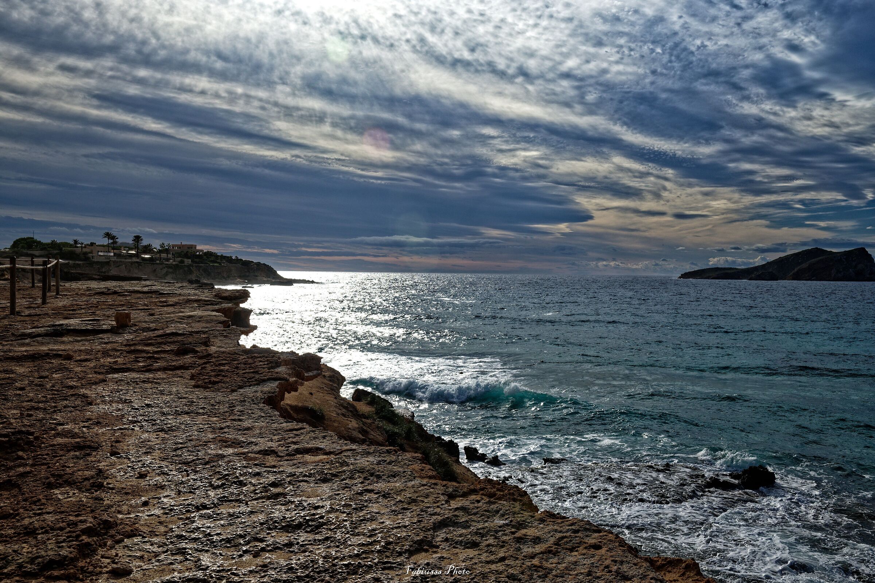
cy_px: 292
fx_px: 850
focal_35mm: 35
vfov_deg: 37.8
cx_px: 438
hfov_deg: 54.5
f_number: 13
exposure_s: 1/125
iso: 100
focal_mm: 35
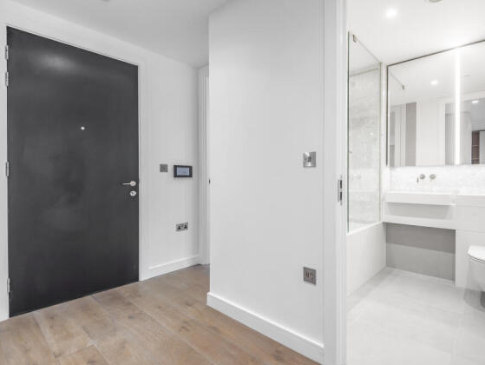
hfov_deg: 87.0
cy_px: 189
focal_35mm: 18
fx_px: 252
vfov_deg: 71.6
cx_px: 283
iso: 200
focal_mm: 16
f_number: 9
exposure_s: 1/6
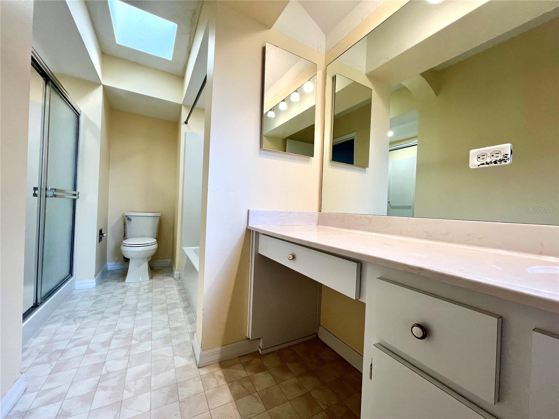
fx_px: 210
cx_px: 280
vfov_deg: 89.9
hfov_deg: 106.2
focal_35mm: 13
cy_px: 210
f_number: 1.8
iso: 80
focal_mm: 1.57
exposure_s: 1/120
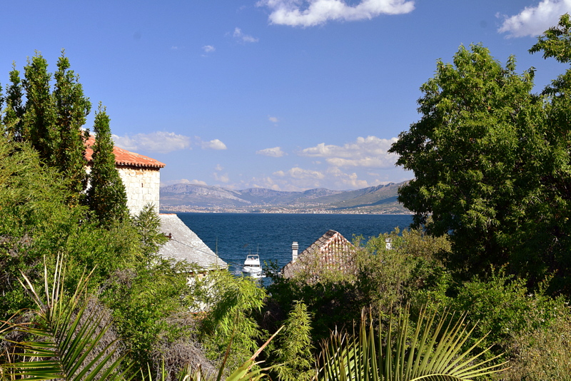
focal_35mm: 63
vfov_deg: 21.6
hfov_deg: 31.9
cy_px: 190
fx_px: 1000
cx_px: 286
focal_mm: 42
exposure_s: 1/250
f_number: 10
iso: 400
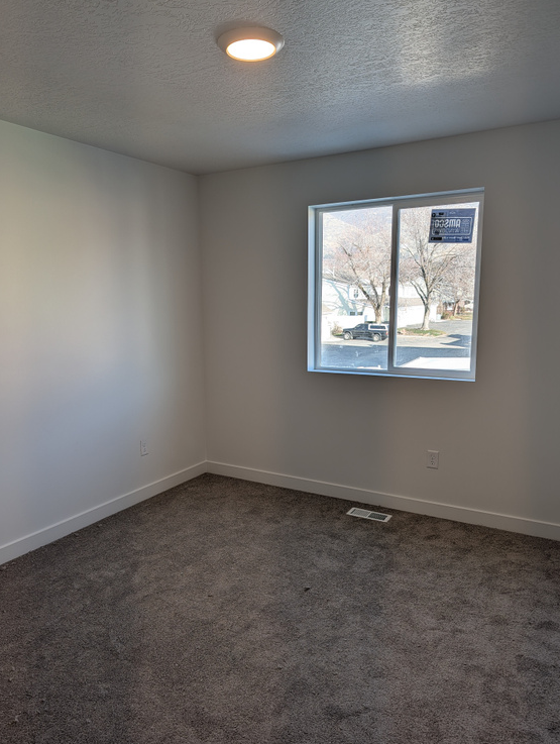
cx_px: 269
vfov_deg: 69.3
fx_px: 538
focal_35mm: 25
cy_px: 384
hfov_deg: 55.0
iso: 18
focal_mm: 6.9
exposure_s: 1/134
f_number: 1.68
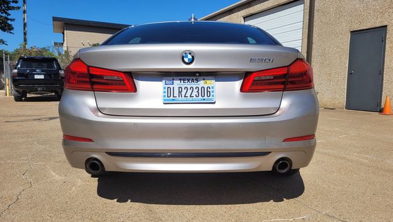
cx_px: 196
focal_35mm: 29
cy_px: 110
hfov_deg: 66.1
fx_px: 302
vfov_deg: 40.2
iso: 40
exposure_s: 1/3871
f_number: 1.8
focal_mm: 5.4
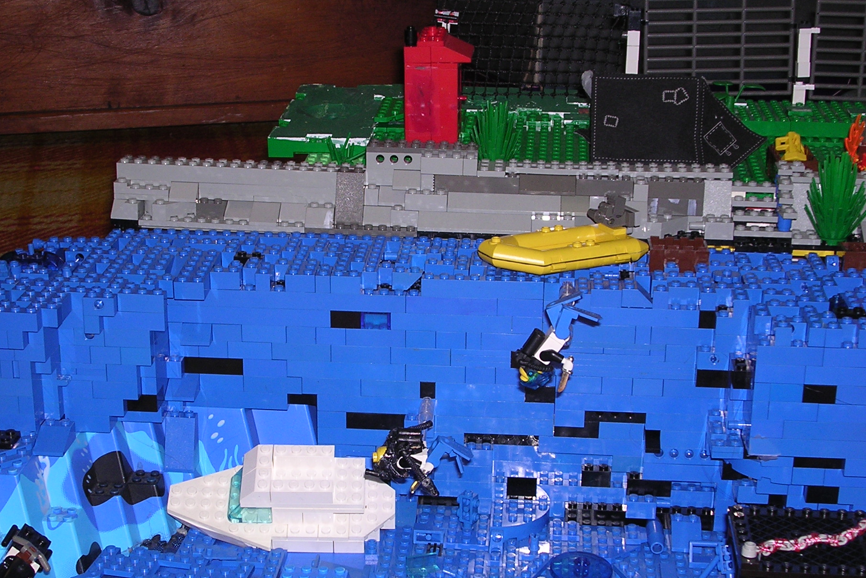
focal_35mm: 66
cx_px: 398
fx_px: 1588
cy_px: 341
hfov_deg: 30.5
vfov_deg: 20.6
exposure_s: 1/60.1
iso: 100
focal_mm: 8.5
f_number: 3.3
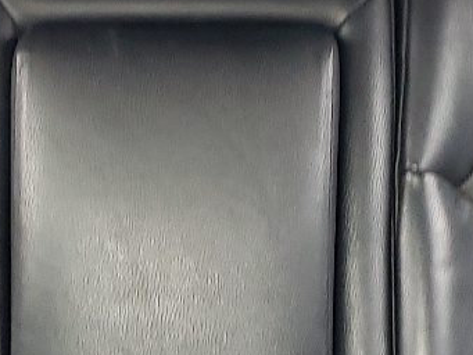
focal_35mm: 122
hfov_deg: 16.1
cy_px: 340
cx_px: 179
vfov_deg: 12.0
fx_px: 1668
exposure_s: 1/60.2
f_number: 1.5
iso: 296
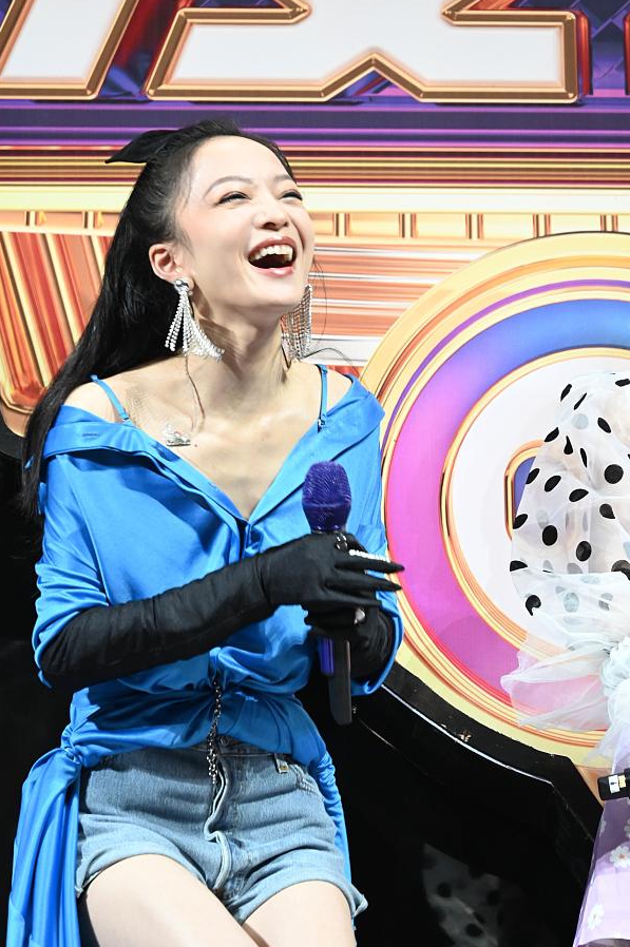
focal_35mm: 228
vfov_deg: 9.0
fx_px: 5996
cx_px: 272
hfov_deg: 6.0
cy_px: 483
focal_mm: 200
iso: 4000
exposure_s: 1/125
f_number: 6.3
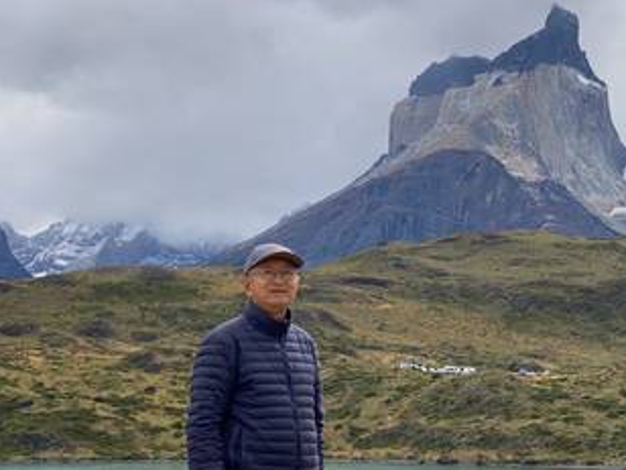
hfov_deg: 23.8
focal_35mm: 81
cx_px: 486
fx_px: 1465
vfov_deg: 18.2
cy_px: 214
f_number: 2
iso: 20
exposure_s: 1/2283
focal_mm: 6
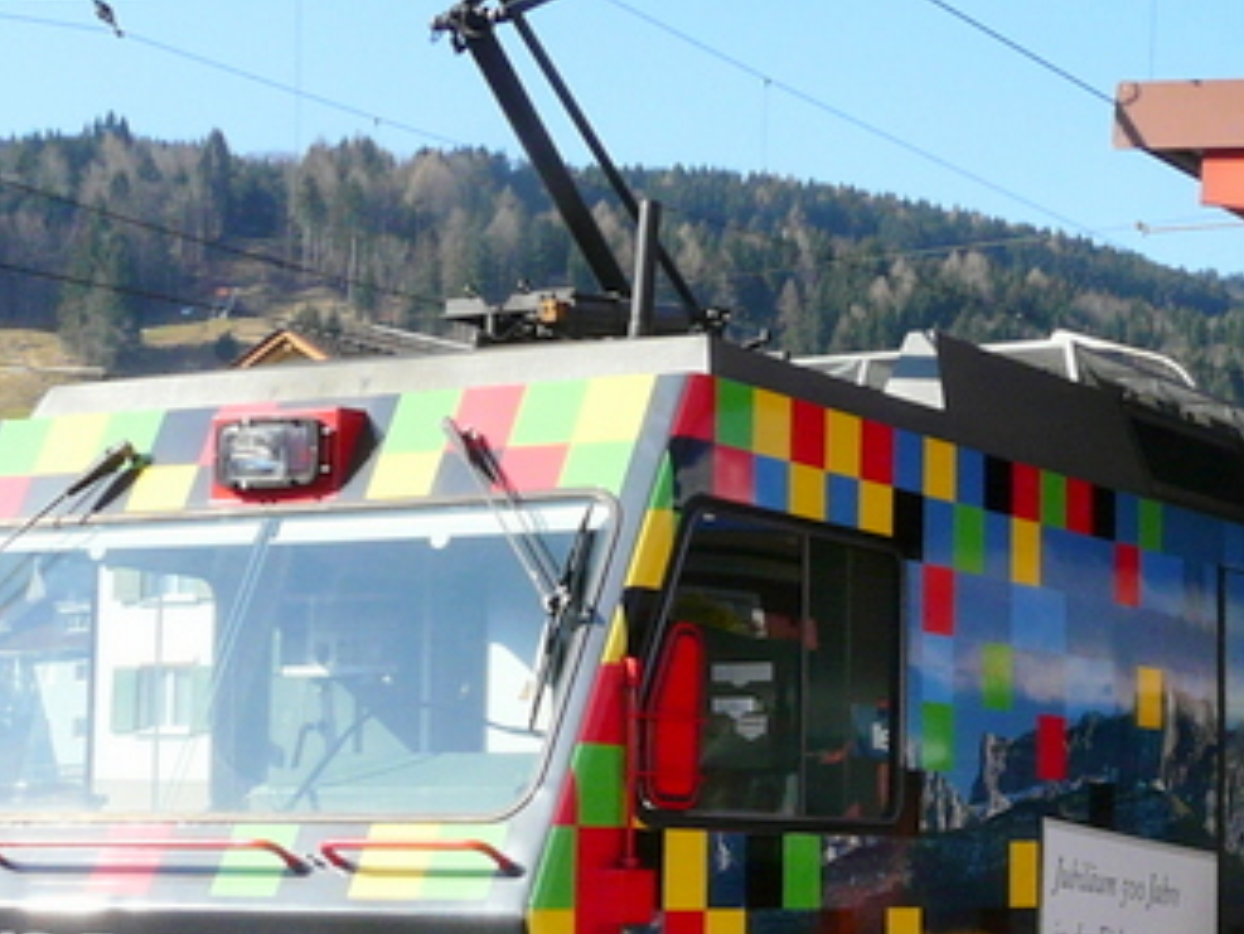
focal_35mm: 85
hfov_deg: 22.5
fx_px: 3056
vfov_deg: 17.3
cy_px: 594
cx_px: 1074
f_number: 5.6
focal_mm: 4.6
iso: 100
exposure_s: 1/250
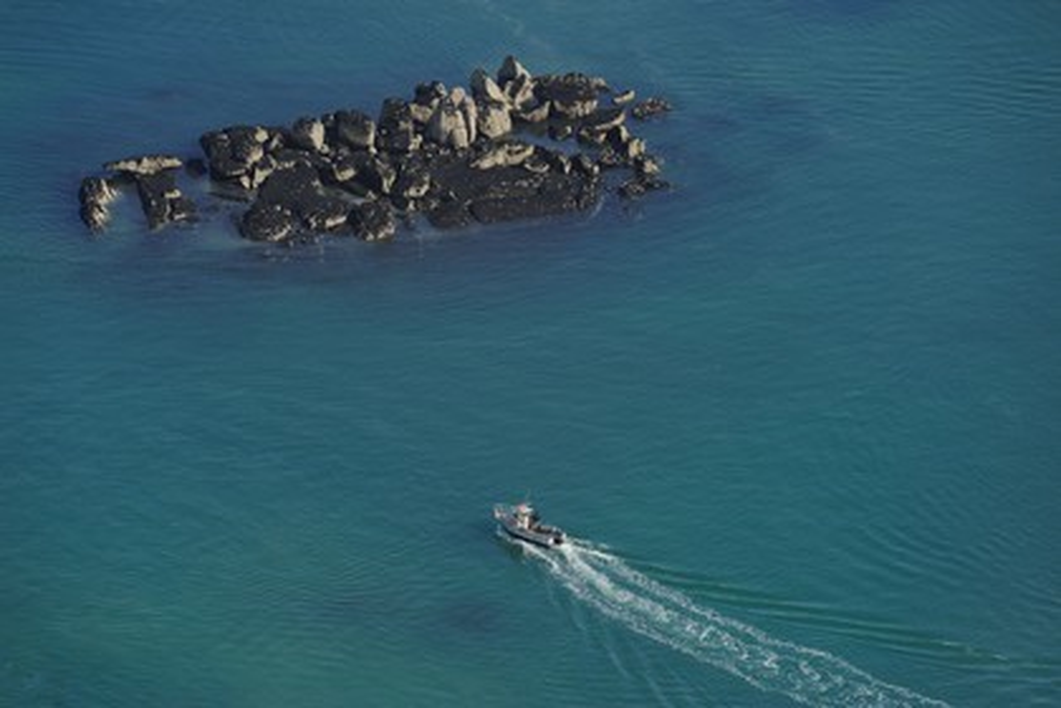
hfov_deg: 10.3
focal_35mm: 200
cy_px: 354
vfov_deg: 6.9
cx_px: 530
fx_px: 5894
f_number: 5.6
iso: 400
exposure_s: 1/1600
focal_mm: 200
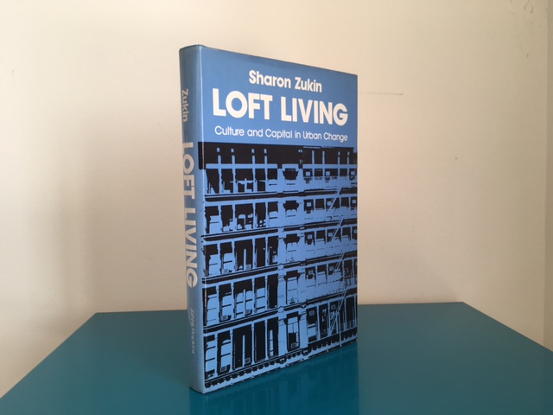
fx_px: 463
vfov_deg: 48.2
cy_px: 208
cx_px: 276
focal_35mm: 29
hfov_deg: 61.7
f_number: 2.2
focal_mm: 4.15
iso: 40
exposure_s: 1/100
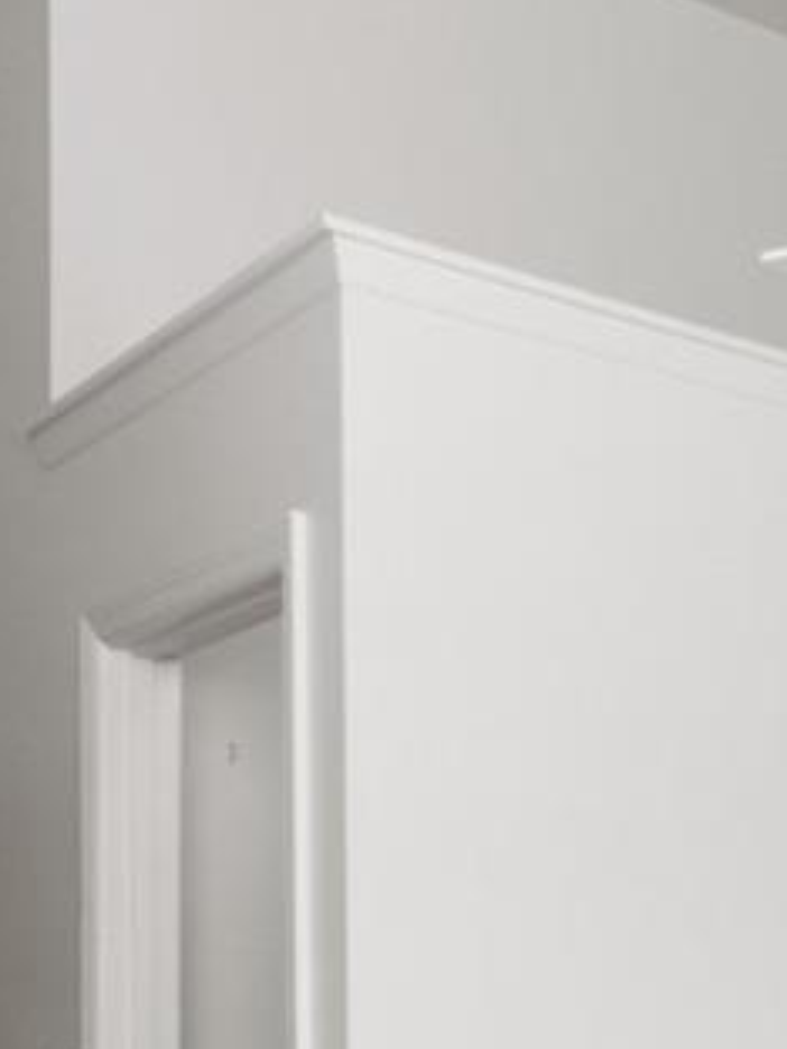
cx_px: 1429
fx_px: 2243
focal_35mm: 74
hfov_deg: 16.5
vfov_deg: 24.7
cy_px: 1130
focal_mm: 16
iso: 500
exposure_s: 1/160
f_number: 5
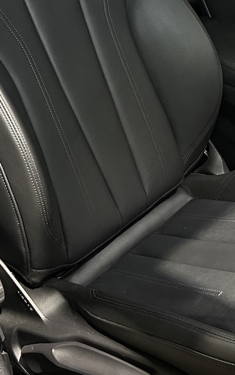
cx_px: 160
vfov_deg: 29.9
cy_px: 46
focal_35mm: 66
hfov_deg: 19.7
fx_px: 676
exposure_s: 1/32
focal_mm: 6.86
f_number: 1.78
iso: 1000
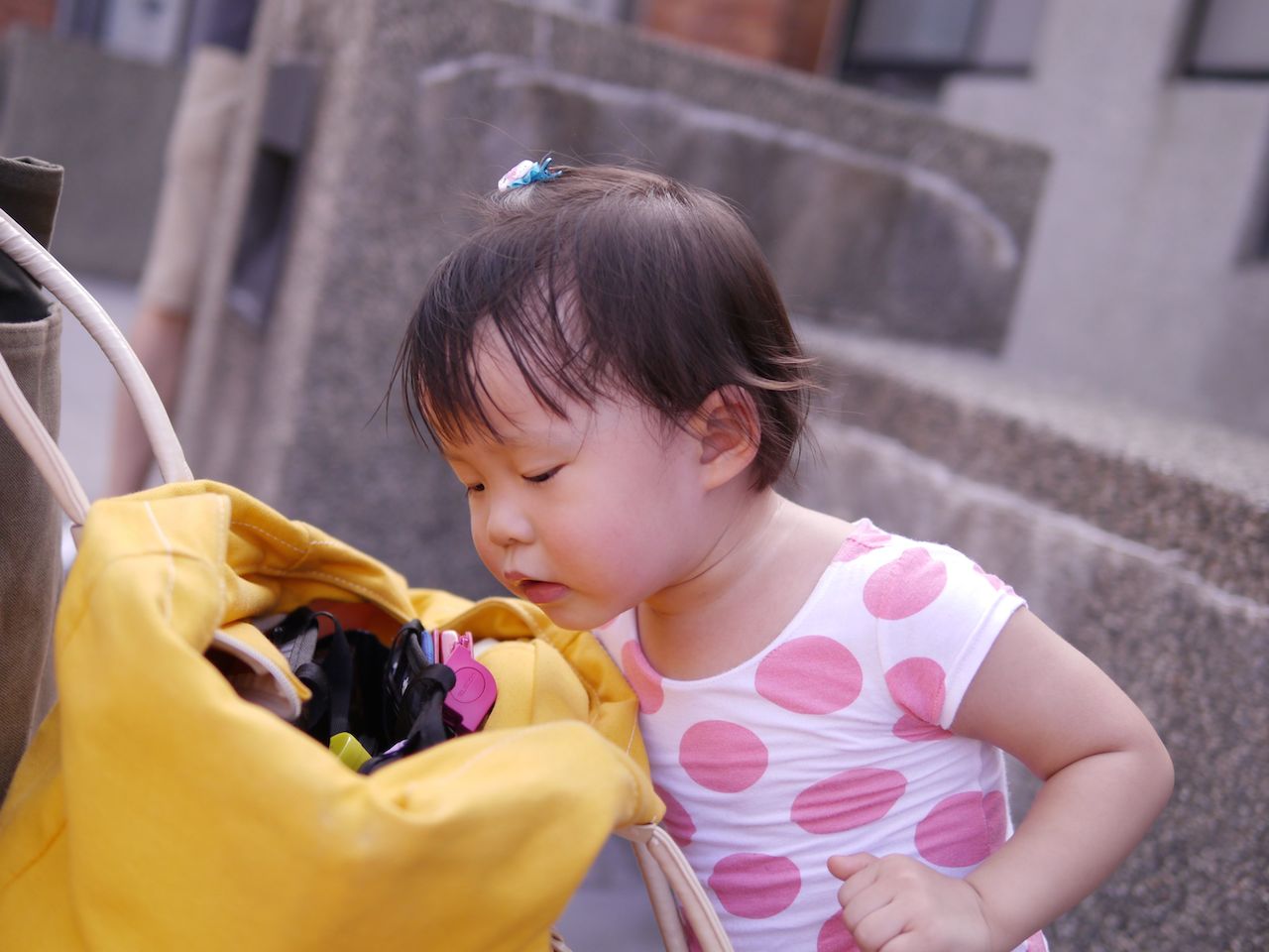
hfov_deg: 38.2
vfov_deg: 29.1
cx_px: 634
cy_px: 476
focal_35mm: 50
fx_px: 1833
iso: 160
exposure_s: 1/1000
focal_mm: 25
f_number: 1.6
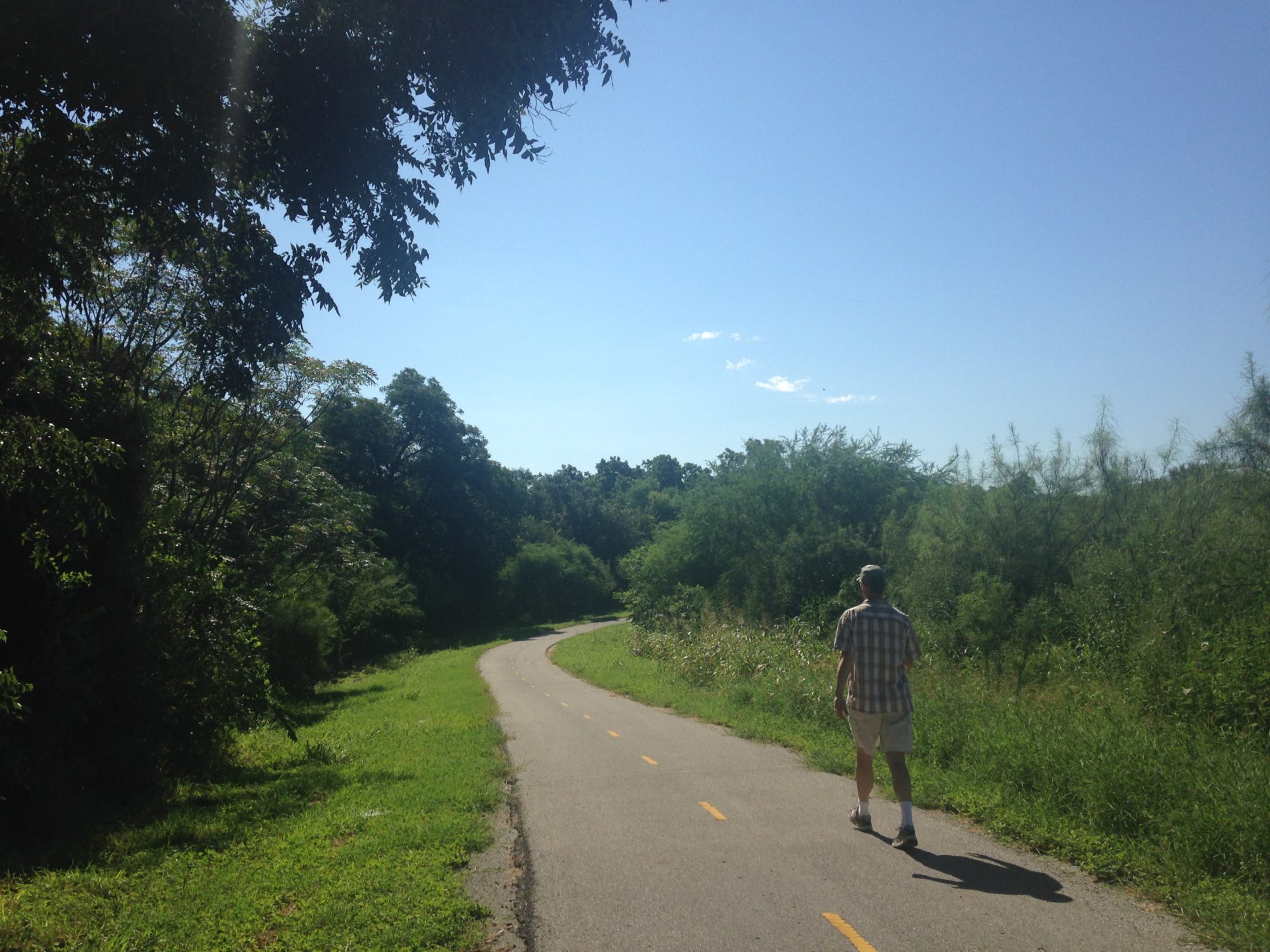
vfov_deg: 42.9
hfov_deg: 55.4
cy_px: 476
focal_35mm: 33
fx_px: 1211
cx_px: 635
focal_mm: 4.12
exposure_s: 1/2857
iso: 50
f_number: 2.4
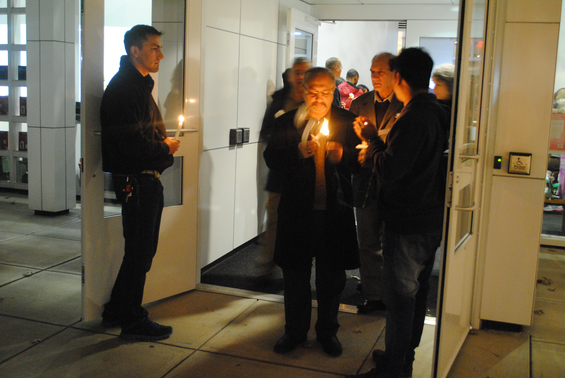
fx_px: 660
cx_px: 282
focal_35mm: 42
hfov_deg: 46.3
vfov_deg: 32.0
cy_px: 189
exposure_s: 1/6
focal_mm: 28
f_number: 4.5
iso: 1600
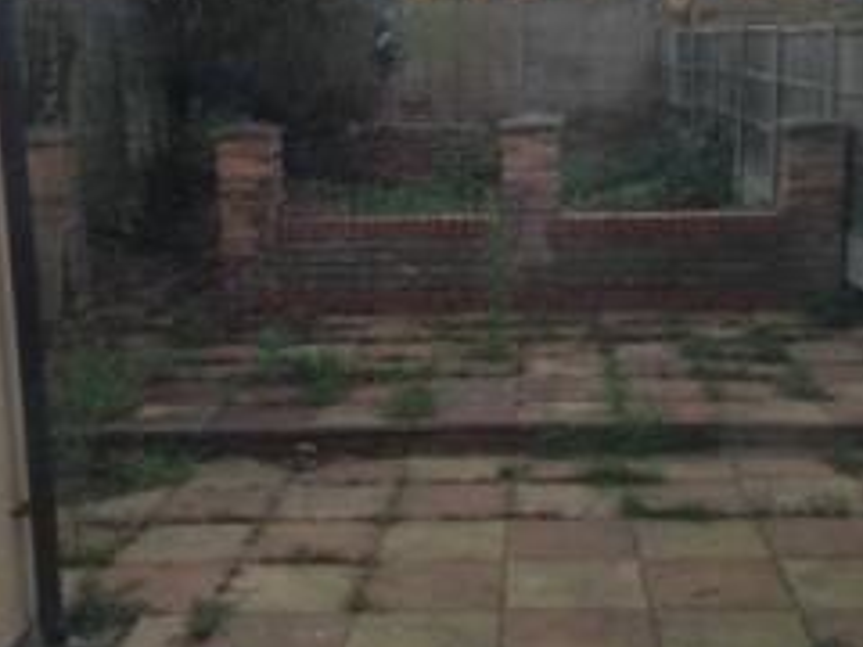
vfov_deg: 24.4
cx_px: 503
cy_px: 329
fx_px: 1496
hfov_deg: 32.1
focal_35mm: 60
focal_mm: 4.12
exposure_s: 1/20
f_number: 2.4
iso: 125
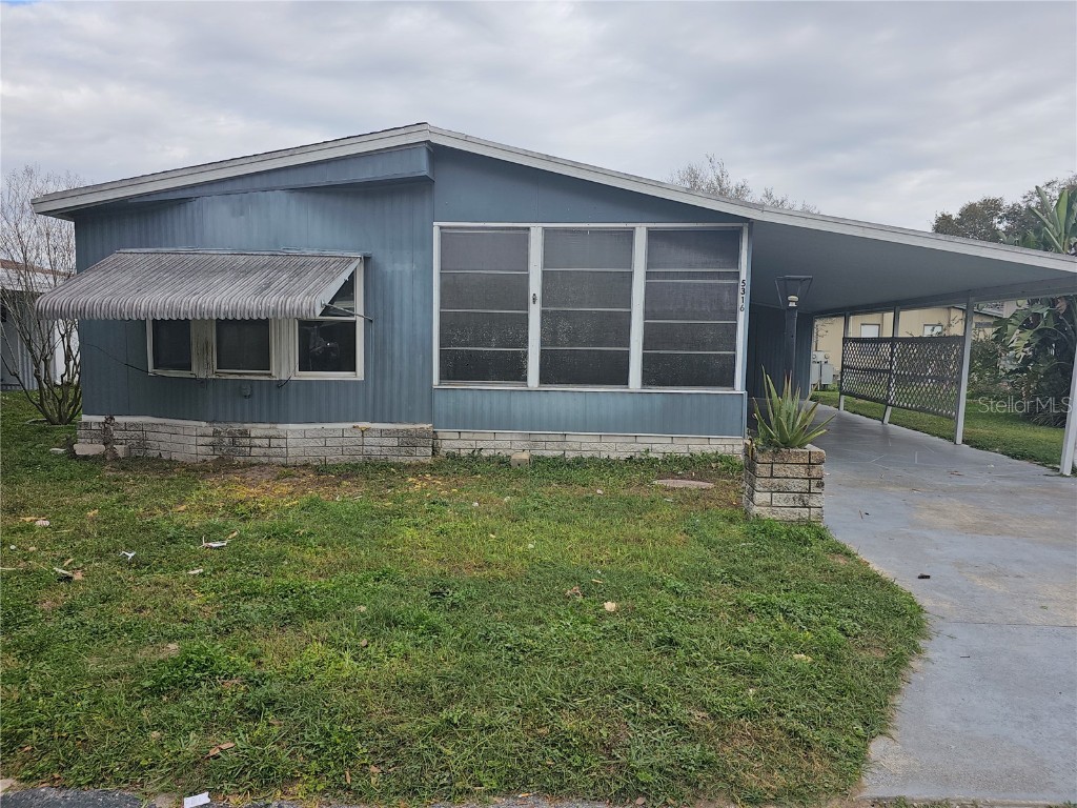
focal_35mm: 23
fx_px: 716
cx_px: 538
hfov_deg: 73.9
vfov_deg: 58.9
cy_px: 404
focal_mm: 6.3
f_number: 1.7
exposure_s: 1/344
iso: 10
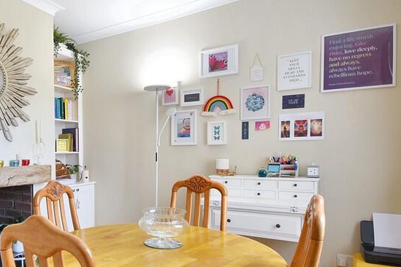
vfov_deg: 45.9
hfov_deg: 61.0
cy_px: 170
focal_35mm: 28
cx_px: 90
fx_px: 312
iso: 100
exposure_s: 1/15
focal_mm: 10
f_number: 4.5
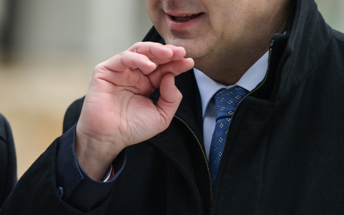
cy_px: 17
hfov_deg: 5.1
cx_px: 22
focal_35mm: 413
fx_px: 3872
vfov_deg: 3.2
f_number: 2.8
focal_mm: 200
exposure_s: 1/1600
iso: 1000
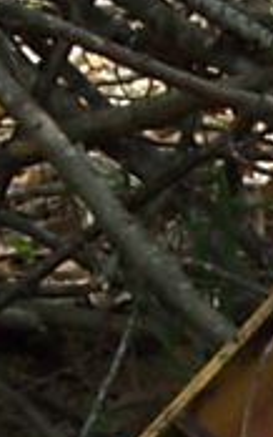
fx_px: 4041
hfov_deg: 3.8
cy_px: 702
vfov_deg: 6.1
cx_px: 587
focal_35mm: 340
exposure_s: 1/157
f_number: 3.8
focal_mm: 11.6
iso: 80
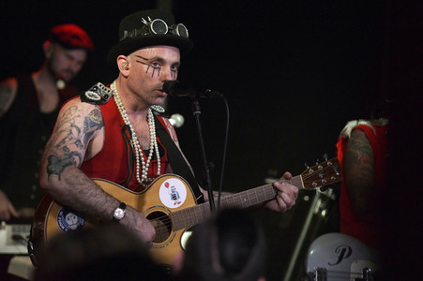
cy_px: 140
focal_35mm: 140
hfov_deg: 14.7
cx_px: 212
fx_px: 1644
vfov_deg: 9.8
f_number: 3.2
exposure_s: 1/160
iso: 3200
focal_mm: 140
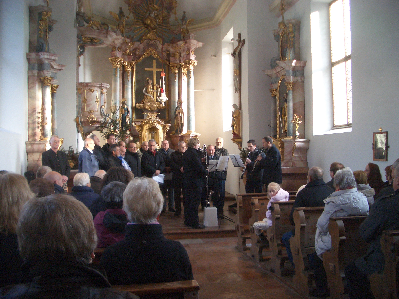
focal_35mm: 35
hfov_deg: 52.6
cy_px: 150
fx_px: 403
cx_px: 200
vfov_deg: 40.7
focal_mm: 5.8
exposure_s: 1/100
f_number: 2.6
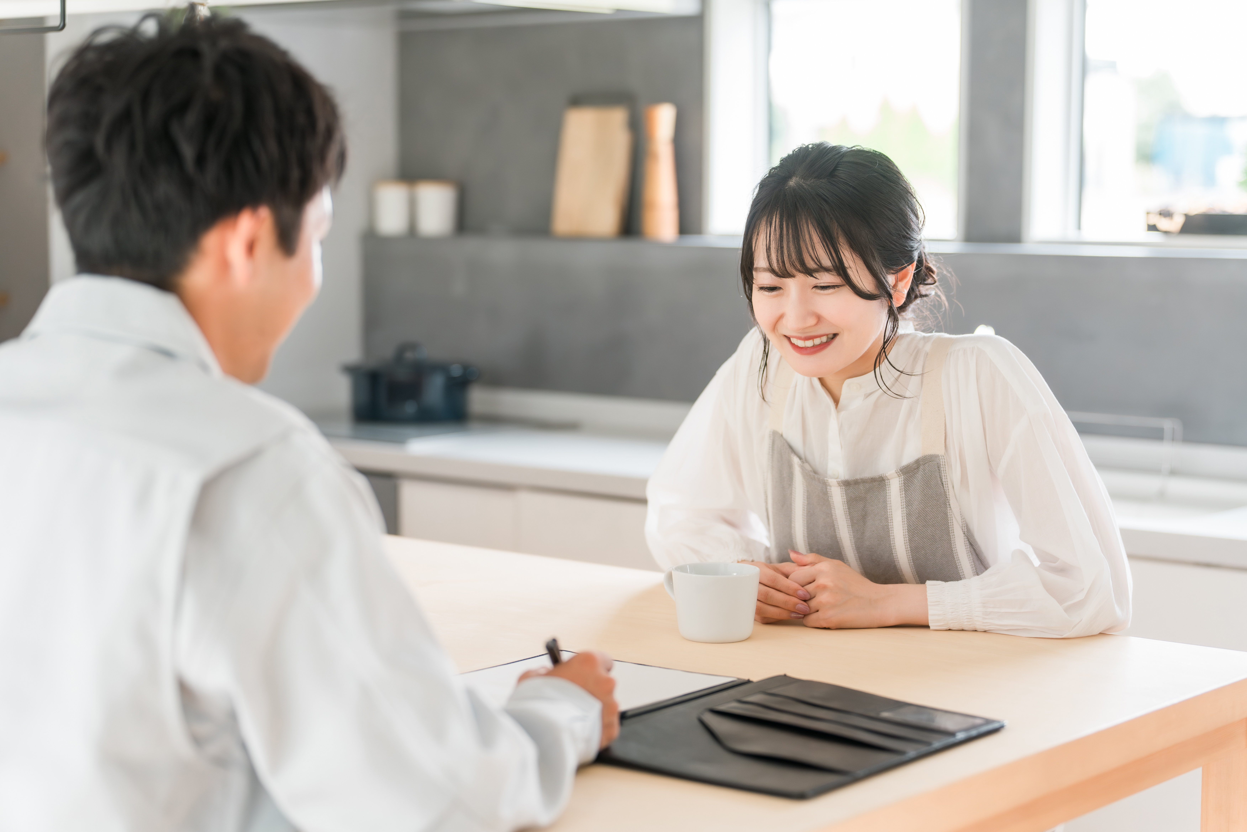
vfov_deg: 20.6
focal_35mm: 66
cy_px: 416
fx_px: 2286
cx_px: 624
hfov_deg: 30.5
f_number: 2.5
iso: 640
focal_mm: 66
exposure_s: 1/125
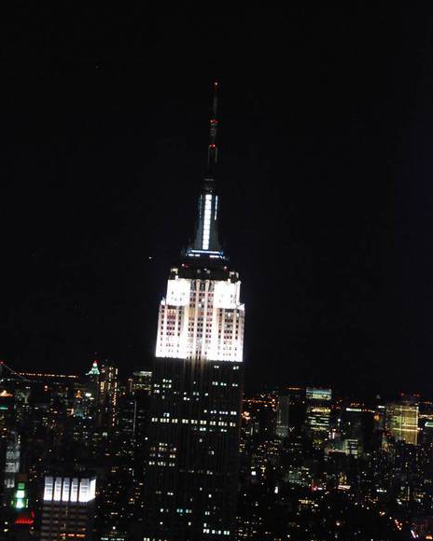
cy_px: 246
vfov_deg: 16.2
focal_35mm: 119
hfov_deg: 13.0
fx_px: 1906
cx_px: 217
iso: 1600
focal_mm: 70
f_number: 5
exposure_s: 1/6
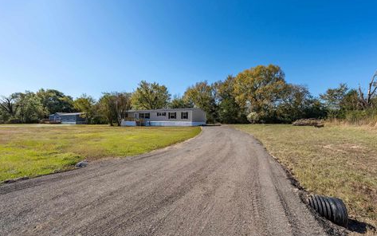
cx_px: 198
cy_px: 123
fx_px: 144
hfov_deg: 105.2
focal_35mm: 14
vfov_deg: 78.6
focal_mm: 13
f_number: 8
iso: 800
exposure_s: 1/5000
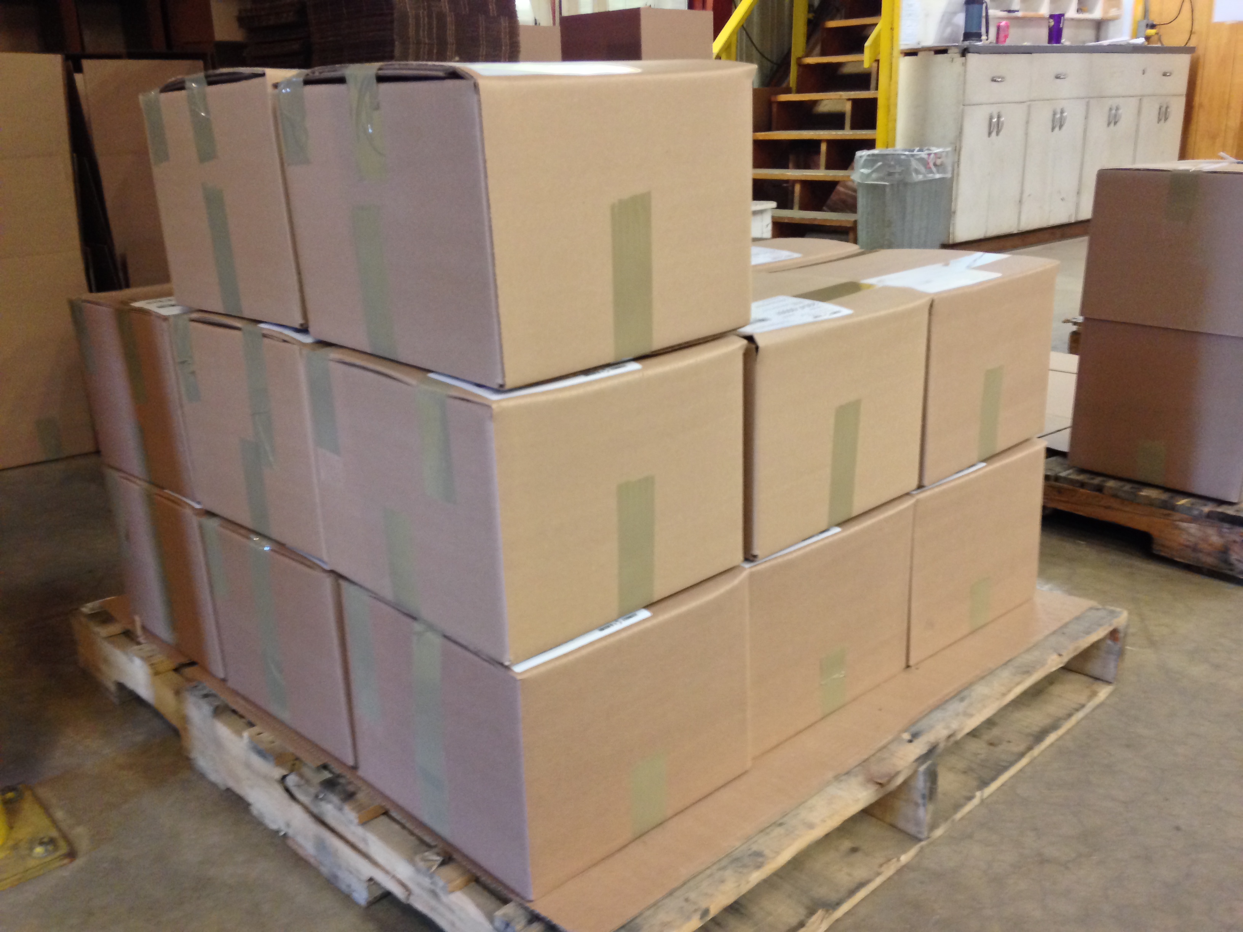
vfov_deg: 42.9
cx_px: 622
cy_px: 466
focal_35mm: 33
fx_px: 1185
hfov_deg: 55.4
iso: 250
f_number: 2.4
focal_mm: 4.12
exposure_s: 1/20
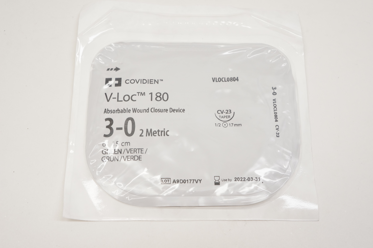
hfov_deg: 46.4
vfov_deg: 31.8
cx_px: 186
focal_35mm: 42
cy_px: 124
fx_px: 435
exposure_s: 1/125
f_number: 7.1
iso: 800
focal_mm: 28
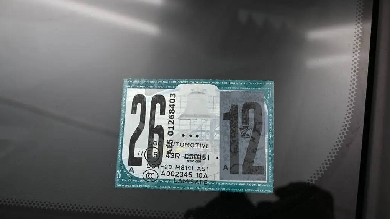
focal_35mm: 40
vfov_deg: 30.0
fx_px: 409
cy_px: 130
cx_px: 195
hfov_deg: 51.0
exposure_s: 1/250
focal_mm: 25
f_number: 5.6
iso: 200
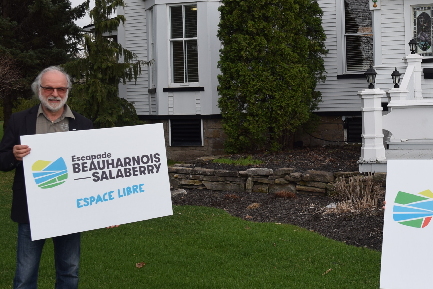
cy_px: 119
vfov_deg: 23.0
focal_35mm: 59
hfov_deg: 32.7
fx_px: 710
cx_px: 362
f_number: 6.3
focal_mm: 22
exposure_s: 1/160
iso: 100
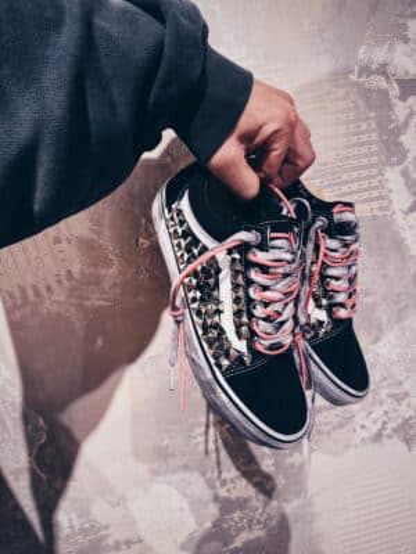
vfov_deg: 71.6
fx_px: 385
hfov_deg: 56.8
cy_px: 277
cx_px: 208
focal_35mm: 24
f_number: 1.78
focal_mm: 6.76
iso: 160
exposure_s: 1/100
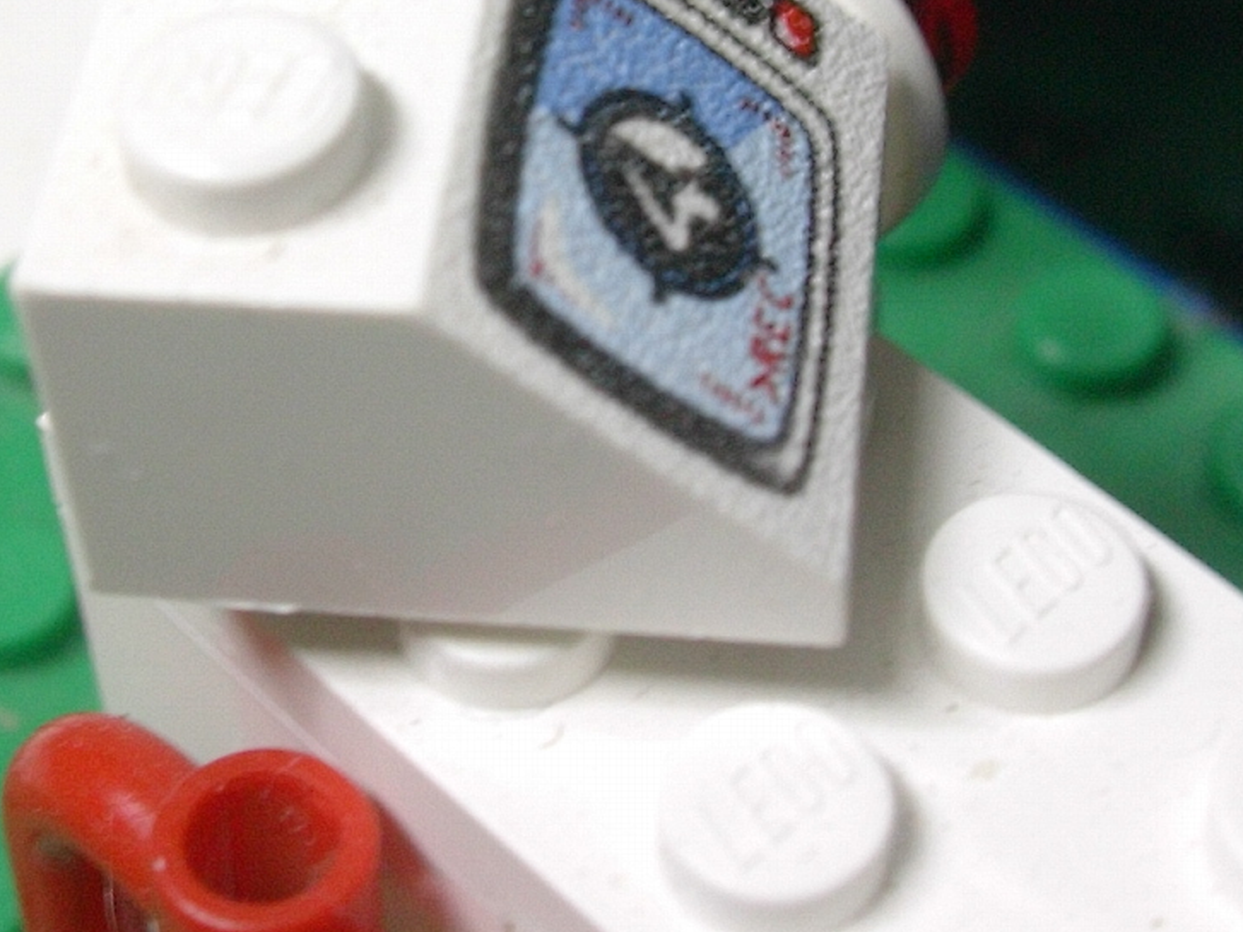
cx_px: 564
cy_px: 67
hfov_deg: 19.8
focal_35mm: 99
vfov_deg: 14.8
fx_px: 3554
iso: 70
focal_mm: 6.7
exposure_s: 1/24.6
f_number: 2.9
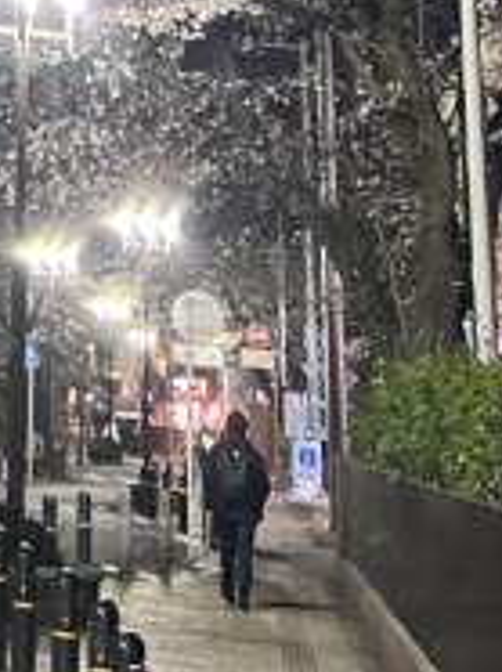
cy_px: -878
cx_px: -388
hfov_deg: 10.4
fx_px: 2616
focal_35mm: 135
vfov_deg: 12.1
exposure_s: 1/25
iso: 500
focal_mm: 5.7
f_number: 1.5
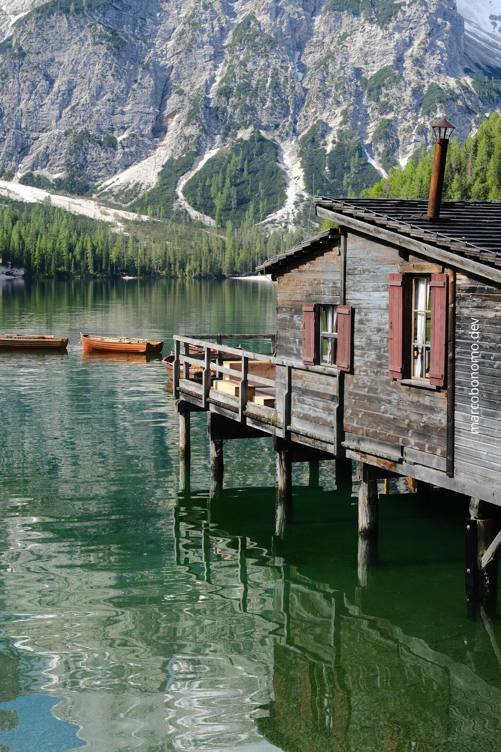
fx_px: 1169
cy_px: 376
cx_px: 250
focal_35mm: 56
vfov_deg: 35.6
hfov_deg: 24.2
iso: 250
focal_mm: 37.6
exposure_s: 1/125
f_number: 8
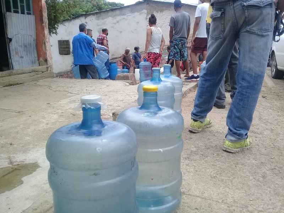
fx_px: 254
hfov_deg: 58.4
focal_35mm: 31
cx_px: 142
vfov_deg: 45.4
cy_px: 106
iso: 50
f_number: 2.2
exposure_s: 1/527
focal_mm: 3.3
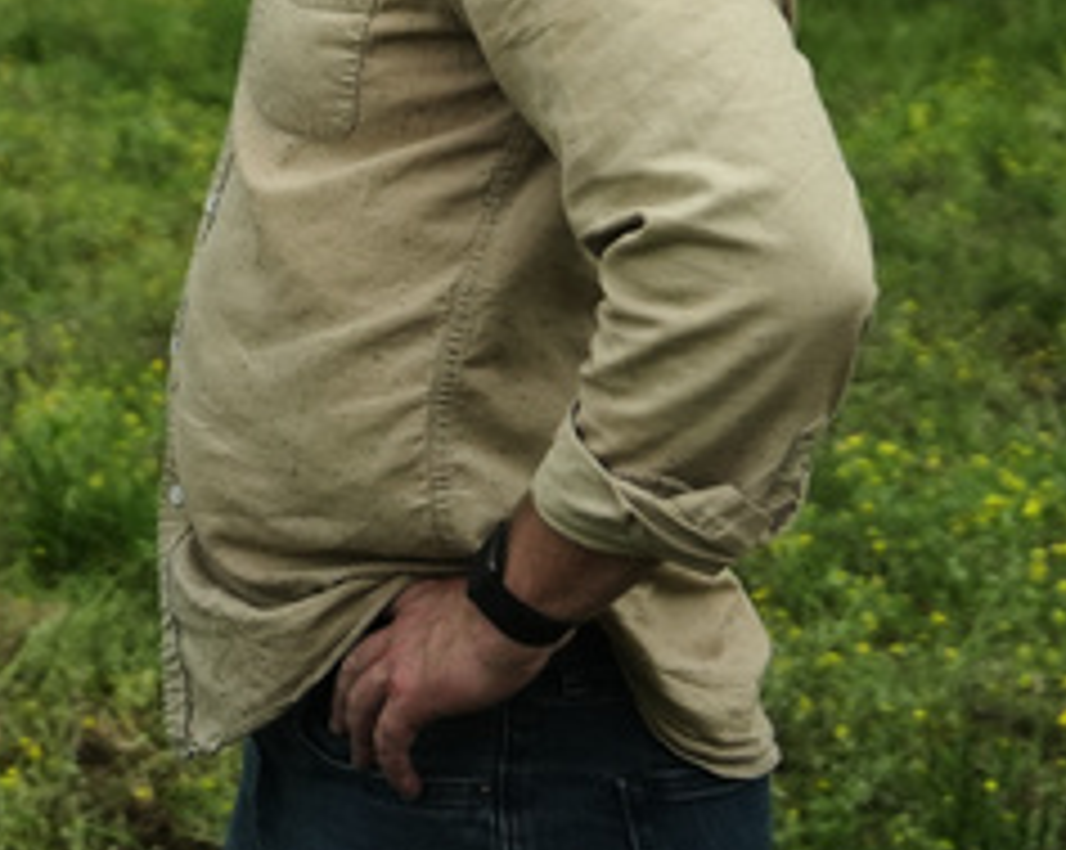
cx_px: -675
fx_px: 4474
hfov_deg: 12.7
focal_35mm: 142
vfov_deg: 10.3
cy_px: -643
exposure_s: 1/8000
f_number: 2.8
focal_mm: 35
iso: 800
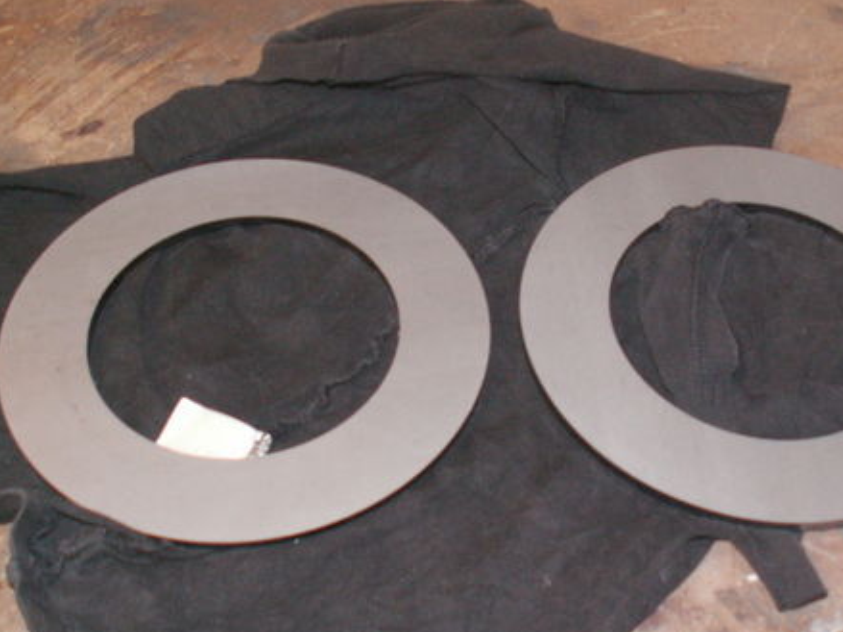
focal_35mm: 51
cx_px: 505
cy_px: 353
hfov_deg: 37.4
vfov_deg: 28.5
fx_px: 1242
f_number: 2.8
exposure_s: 1/40
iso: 160
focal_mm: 5.86
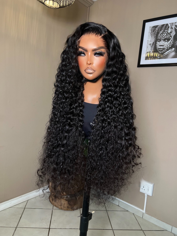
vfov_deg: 67.3
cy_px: 118
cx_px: 88
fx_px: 177
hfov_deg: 53.1
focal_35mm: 26
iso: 40
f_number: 1.5
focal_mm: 5.7
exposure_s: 1/174
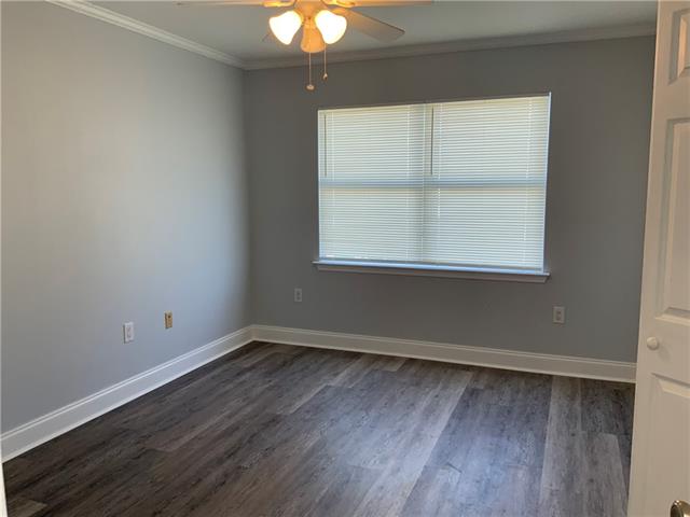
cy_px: 258
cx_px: 345
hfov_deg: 61.7
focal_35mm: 29
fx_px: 578
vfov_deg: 48.2
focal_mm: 3
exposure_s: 1/120
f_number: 1.8
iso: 40
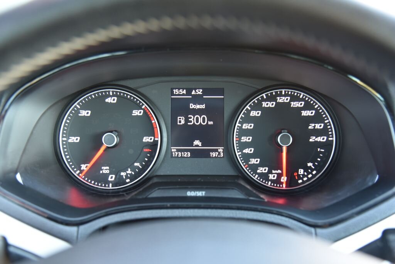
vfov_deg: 30.6
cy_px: 132
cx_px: 198
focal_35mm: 44
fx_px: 483
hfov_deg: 44.5
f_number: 4
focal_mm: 44
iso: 500
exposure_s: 1/6
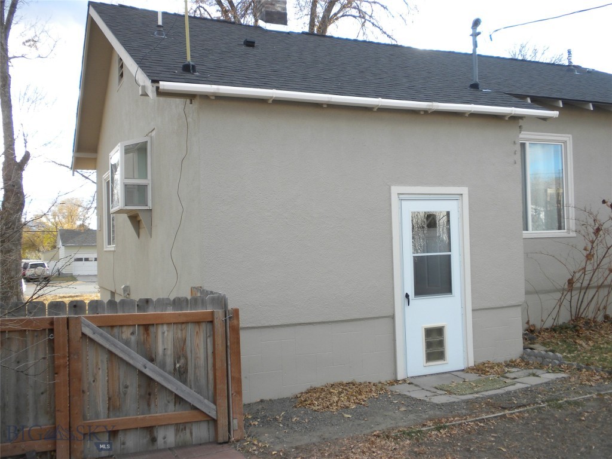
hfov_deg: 50.1
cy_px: 230
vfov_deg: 38.7
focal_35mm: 37
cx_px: 306
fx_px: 654
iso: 64
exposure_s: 1/188
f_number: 3.5
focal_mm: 6.6
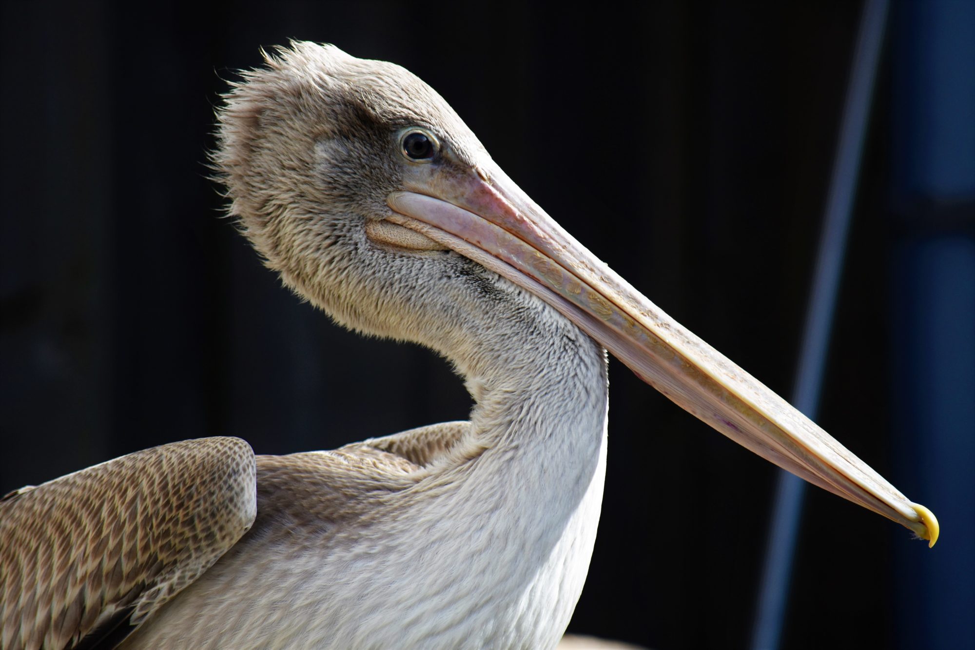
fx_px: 12186
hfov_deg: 4.6
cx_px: 488
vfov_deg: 3.1
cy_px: 325
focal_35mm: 450
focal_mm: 300
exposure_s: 1/1600
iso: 400
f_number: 5.6
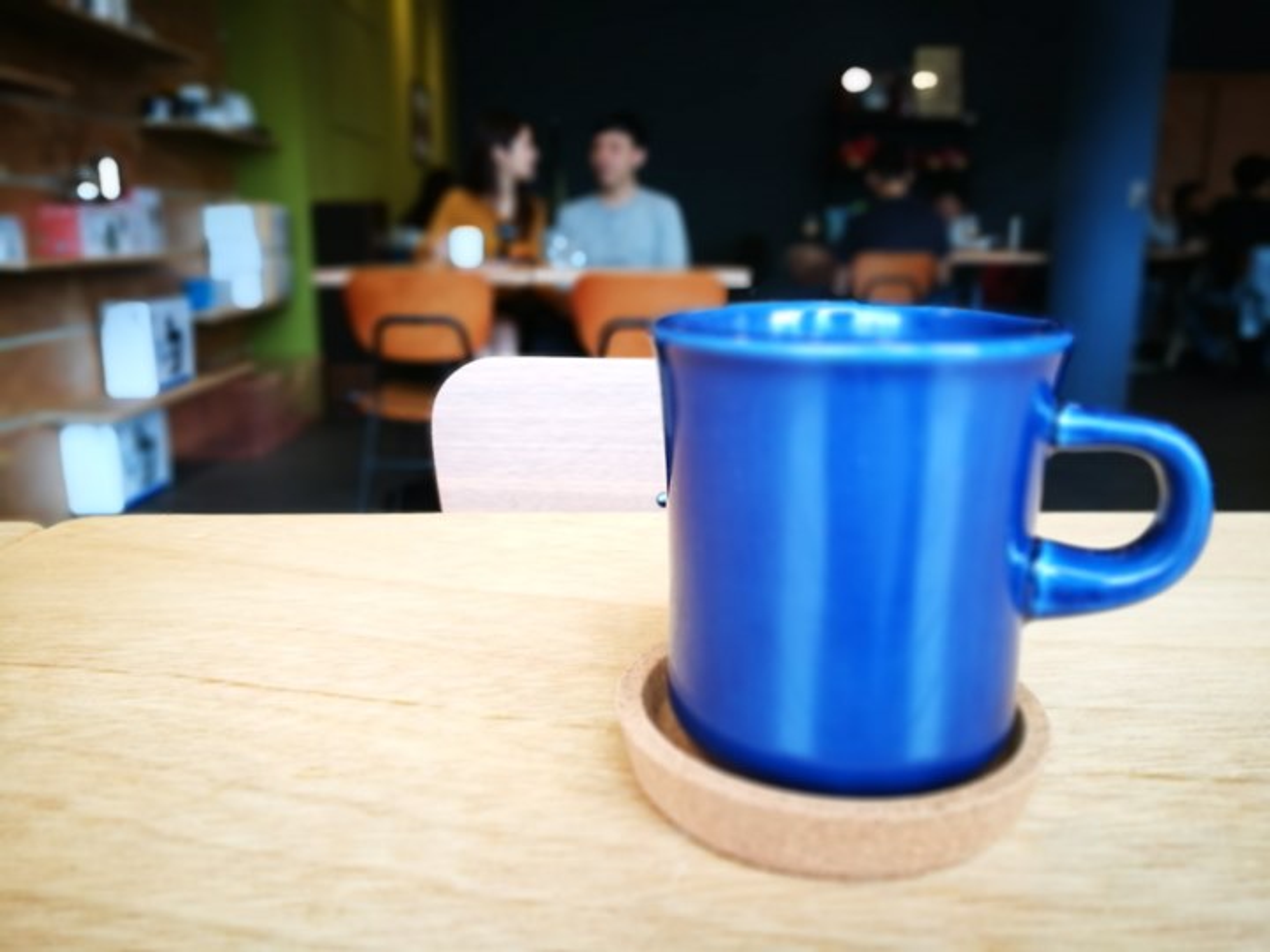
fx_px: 991
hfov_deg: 65.3
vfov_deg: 51.4
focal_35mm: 27
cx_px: 635
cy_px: 476
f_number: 4
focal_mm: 4.5
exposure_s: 1/60
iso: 160
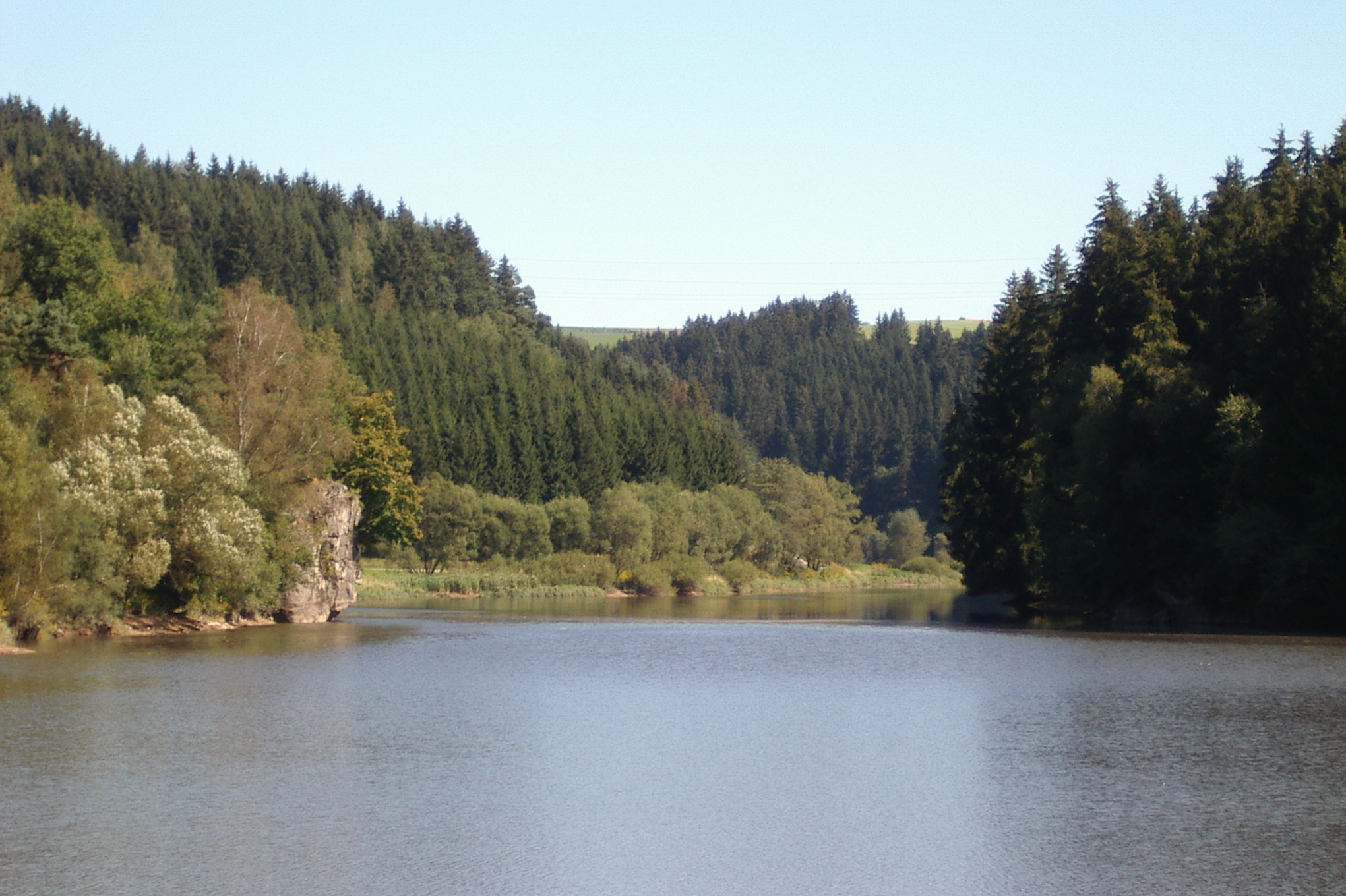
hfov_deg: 17.2
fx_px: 4448
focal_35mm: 119
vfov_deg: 11.5
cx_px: 673
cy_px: 430
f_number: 5
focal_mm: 17.4
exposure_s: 1/250
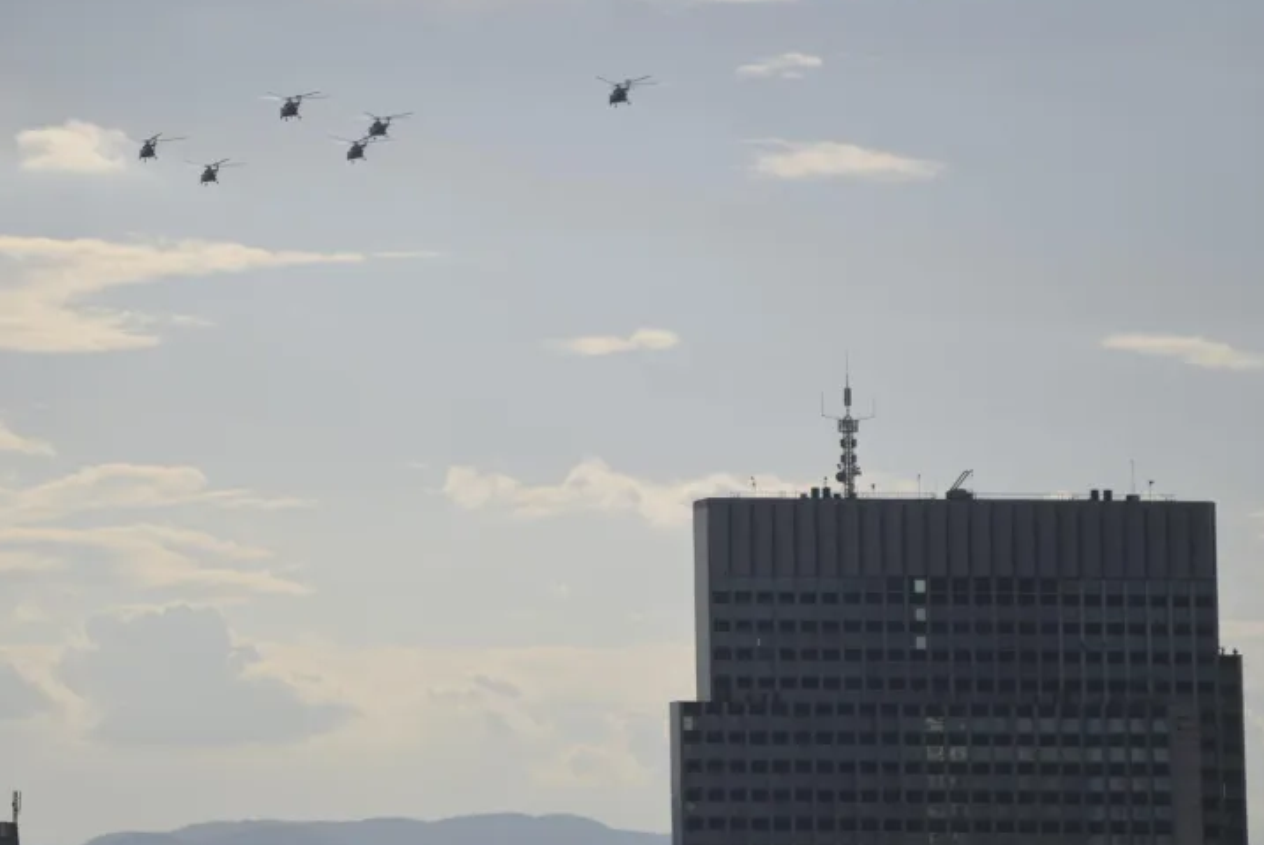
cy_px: 423
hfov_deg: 9.7
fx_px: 7448
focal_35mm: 212
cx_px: 613
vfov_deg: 6.5
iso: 80
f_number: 2.8
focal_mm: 200
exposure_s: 1/8000
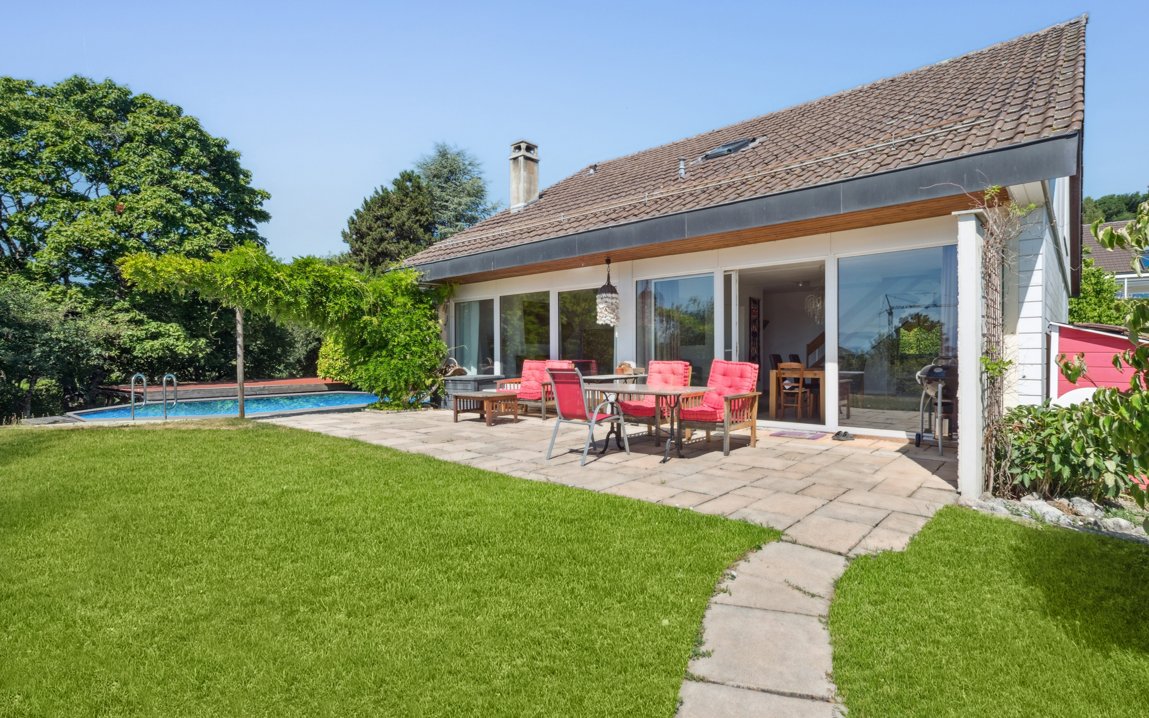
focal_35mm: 17
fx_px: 532
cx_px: 647
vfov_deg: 68.0
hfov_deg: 93.9
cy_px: 343
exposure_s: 1/320
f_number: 11
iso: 200
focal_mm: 14
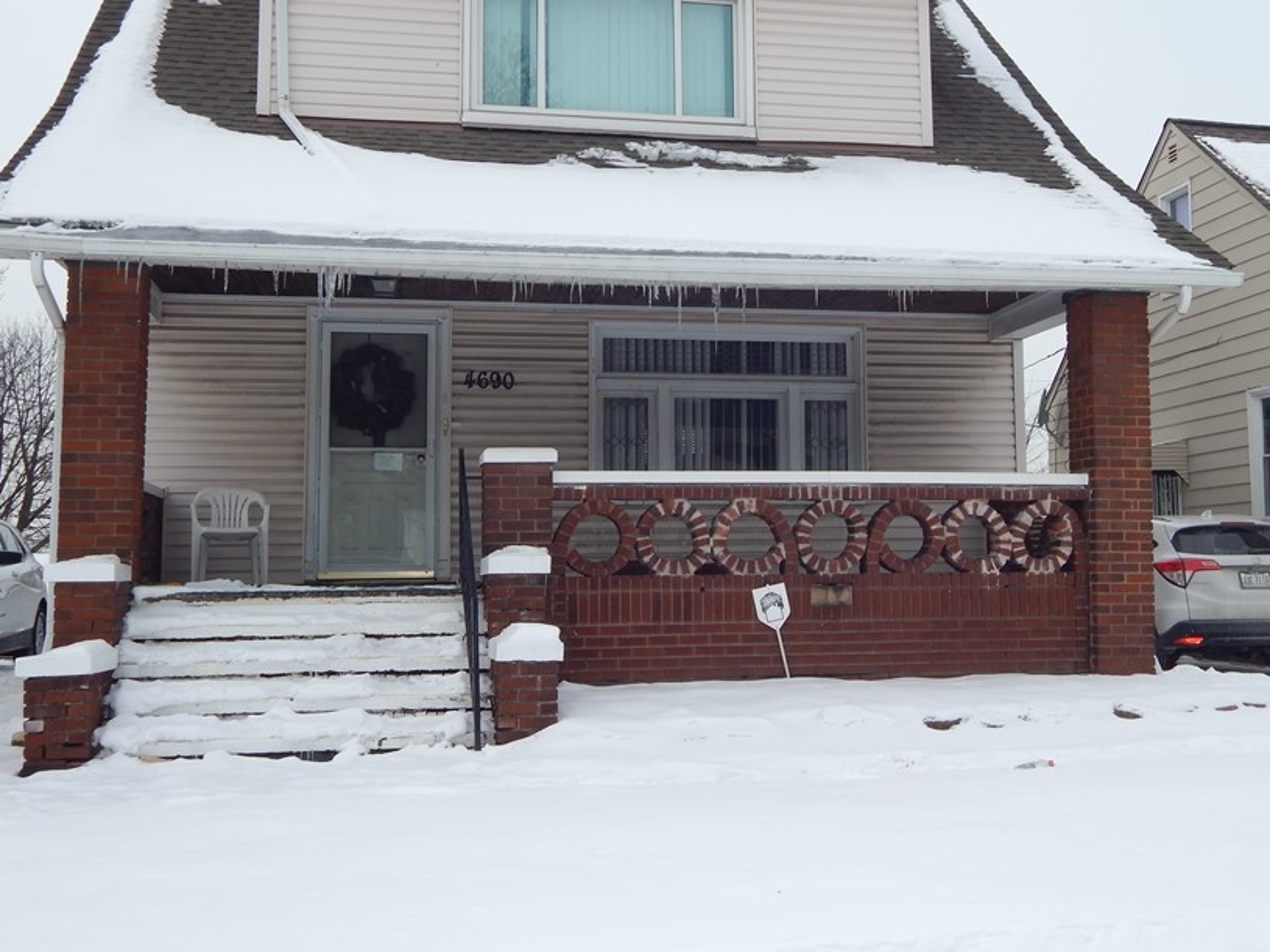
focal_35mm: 44
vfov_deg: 32.8
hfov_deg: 42.8
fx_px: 1614
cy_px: 404
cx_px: 746
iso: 125
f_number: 3.3
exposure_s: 1/1000
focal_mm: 6.1
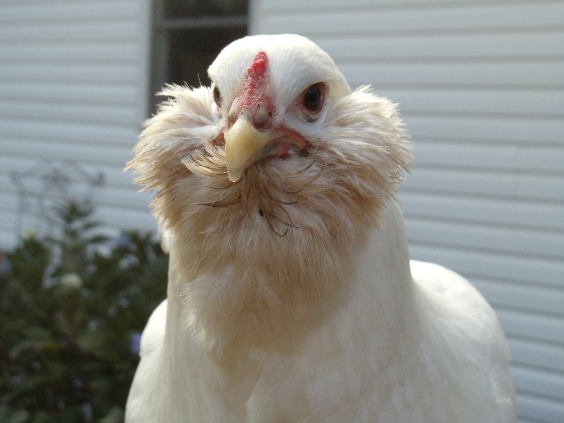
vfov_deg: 19.9
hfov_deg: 26.3
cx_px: 282
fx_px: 1206
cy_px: 212
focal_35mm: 74
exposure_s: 1/200
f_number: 4.4
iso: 200
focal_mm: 10.12
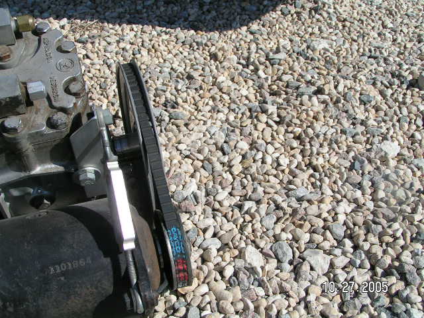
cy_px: 159
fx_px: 551
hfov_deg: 42.1
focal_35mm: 45
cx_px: 212
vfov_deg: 32.2
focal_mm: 6.9
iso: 50
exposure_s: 1/640
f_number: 5.6
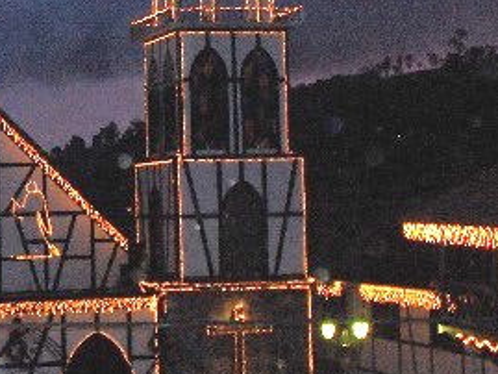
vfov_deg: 16.8
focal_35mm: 88
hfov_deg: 21.7
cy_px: 133
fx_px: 1267
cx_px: 37
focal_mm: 6.11
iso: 100
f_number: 2.8
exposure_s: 1/60
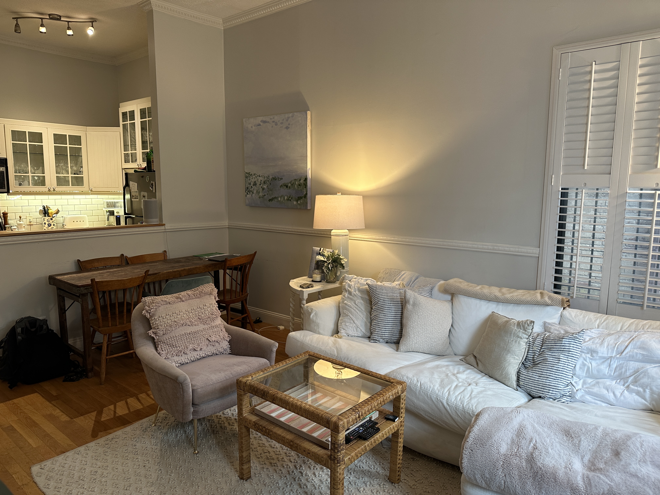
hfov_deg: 71.6
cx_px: 330
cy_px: 248
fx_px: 458
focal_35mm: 24
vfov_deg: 56.8
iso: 125
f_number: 1.78
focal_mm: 6.86
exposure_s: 1/60
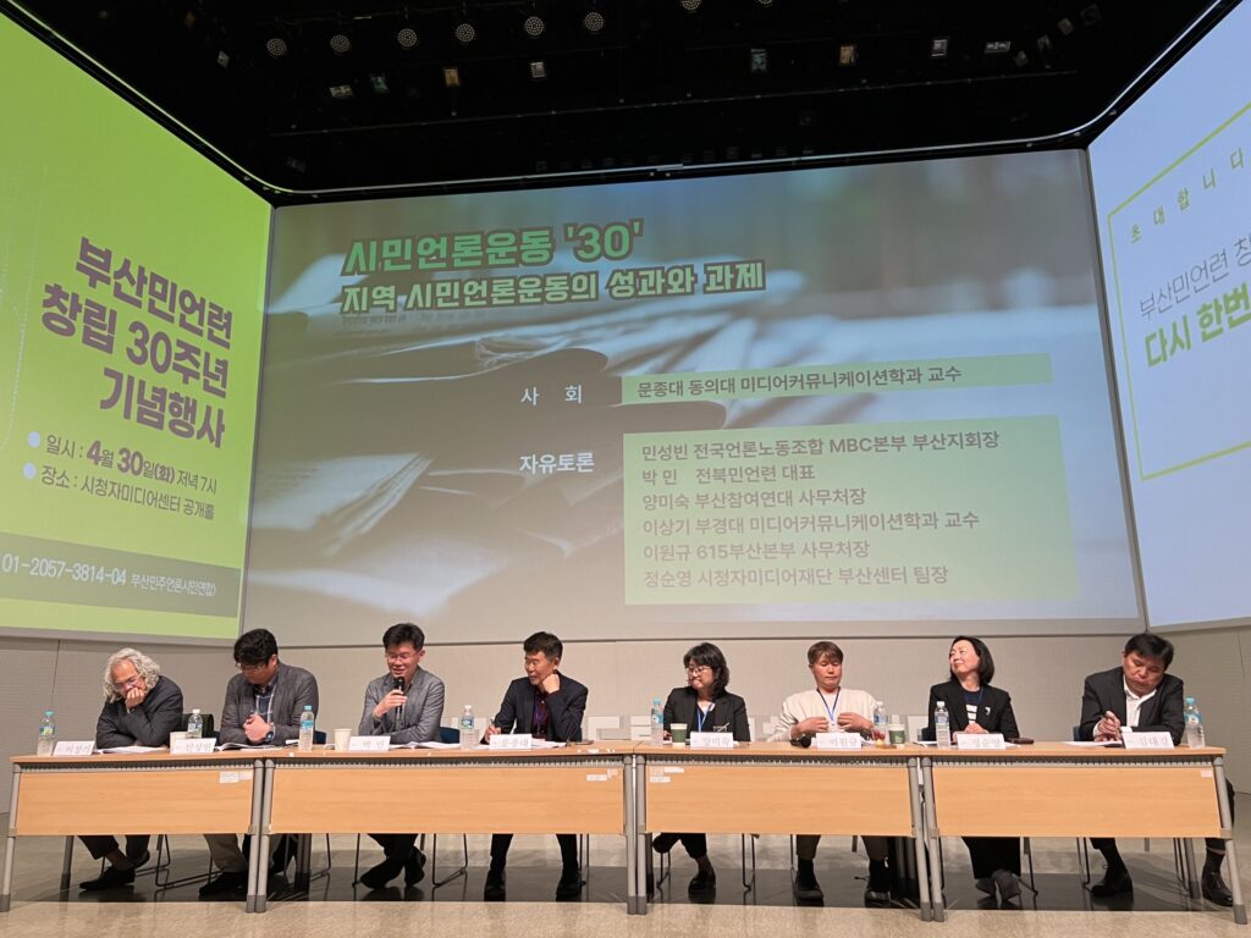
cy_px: 469
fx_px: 940
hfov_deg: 67.3
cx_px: 626
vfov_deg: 53.1
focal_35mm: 26
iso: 125
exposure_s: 1/60
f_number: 1.5
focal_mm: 5.7
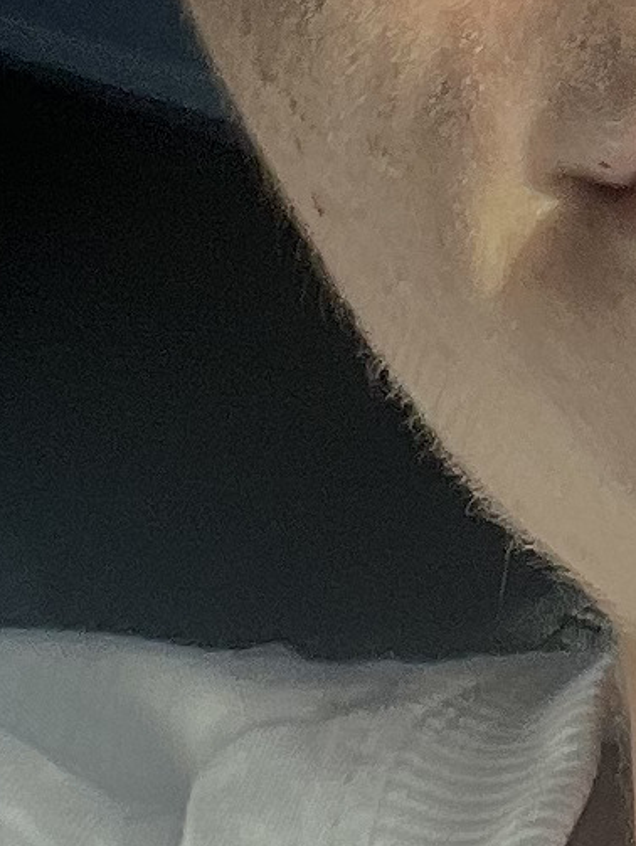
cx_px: 961
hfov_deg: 7.9
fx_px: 4502
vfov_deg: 10.3
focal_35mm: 184
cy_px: -505
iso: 25
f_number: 2.2
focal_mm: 2.71
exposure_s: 1/794
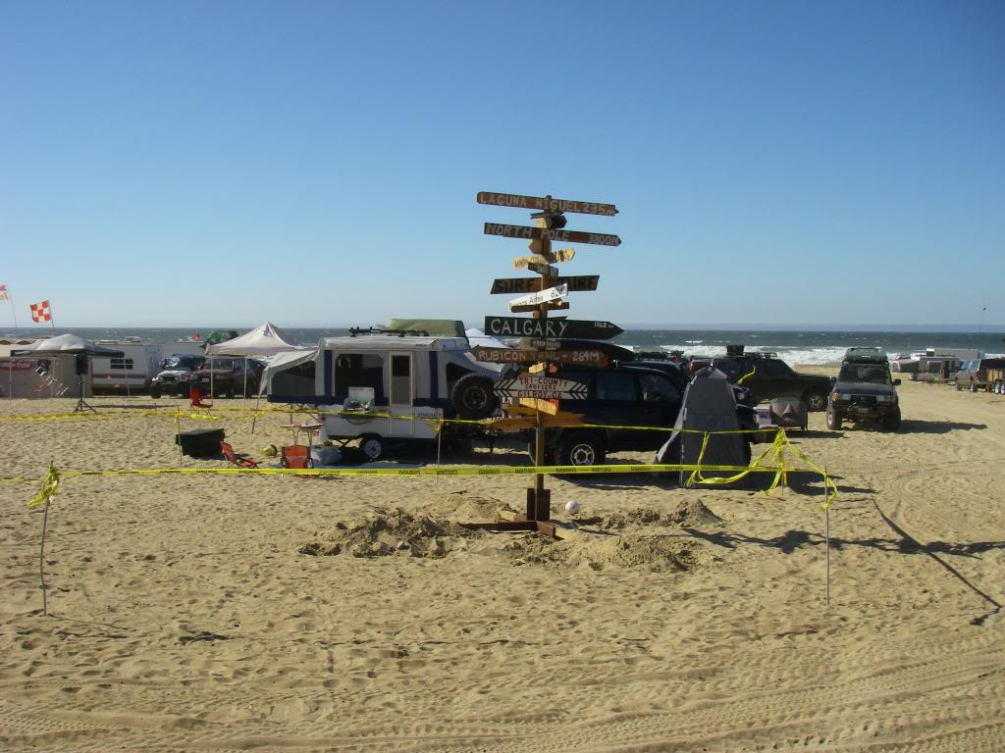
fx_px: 1103
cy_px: 376
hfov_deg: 49.0
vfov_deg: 37.7
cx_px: 502
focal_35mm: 38
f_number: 6.6
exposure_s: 1/400
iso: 64
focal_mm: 6.3
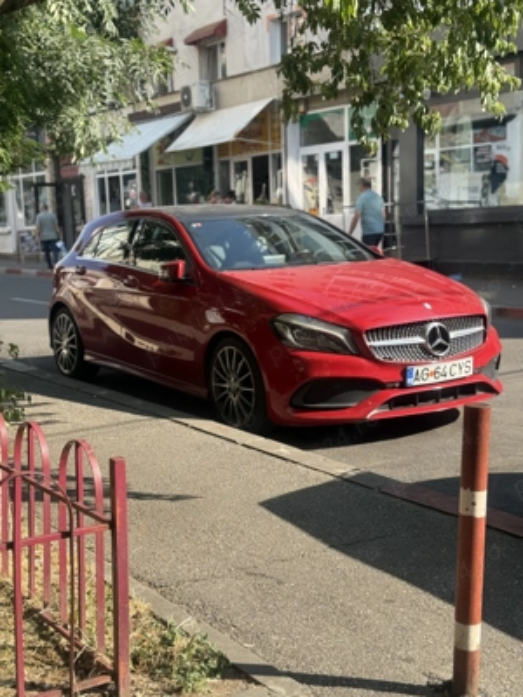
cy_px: 348
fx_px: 967
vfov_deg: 39.7
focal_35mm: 48
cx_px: 262
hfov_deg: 30.3
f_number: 1.78
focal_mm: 6.76
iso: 64
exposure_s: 1/1203
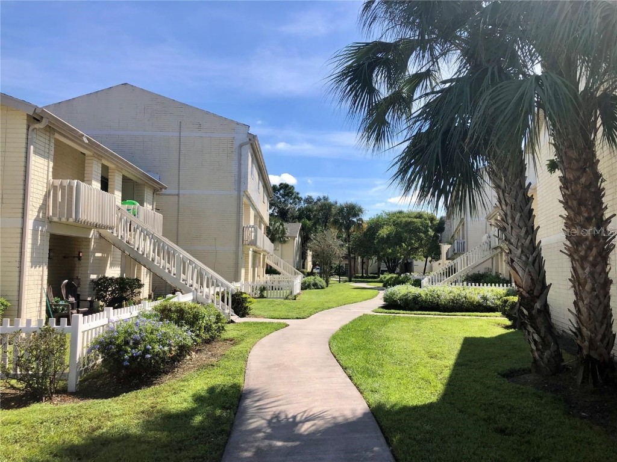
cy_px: 231
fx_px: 499
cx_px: 308
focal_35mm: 28
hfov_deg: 63.4
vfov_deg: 49.7
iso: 20
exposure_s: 1/1869
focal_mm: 3.99
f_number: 1.8
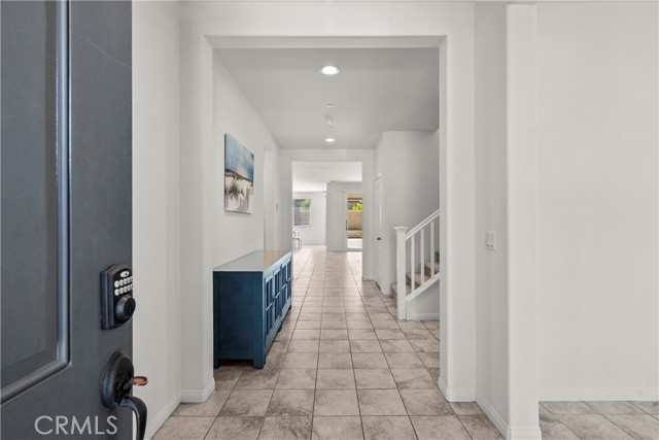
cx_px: 330
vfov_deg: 73.8
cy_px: 220
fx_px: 293
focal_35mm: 16
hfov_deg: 96.7
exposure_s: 1/25
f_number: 8
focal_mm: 16
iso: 2000
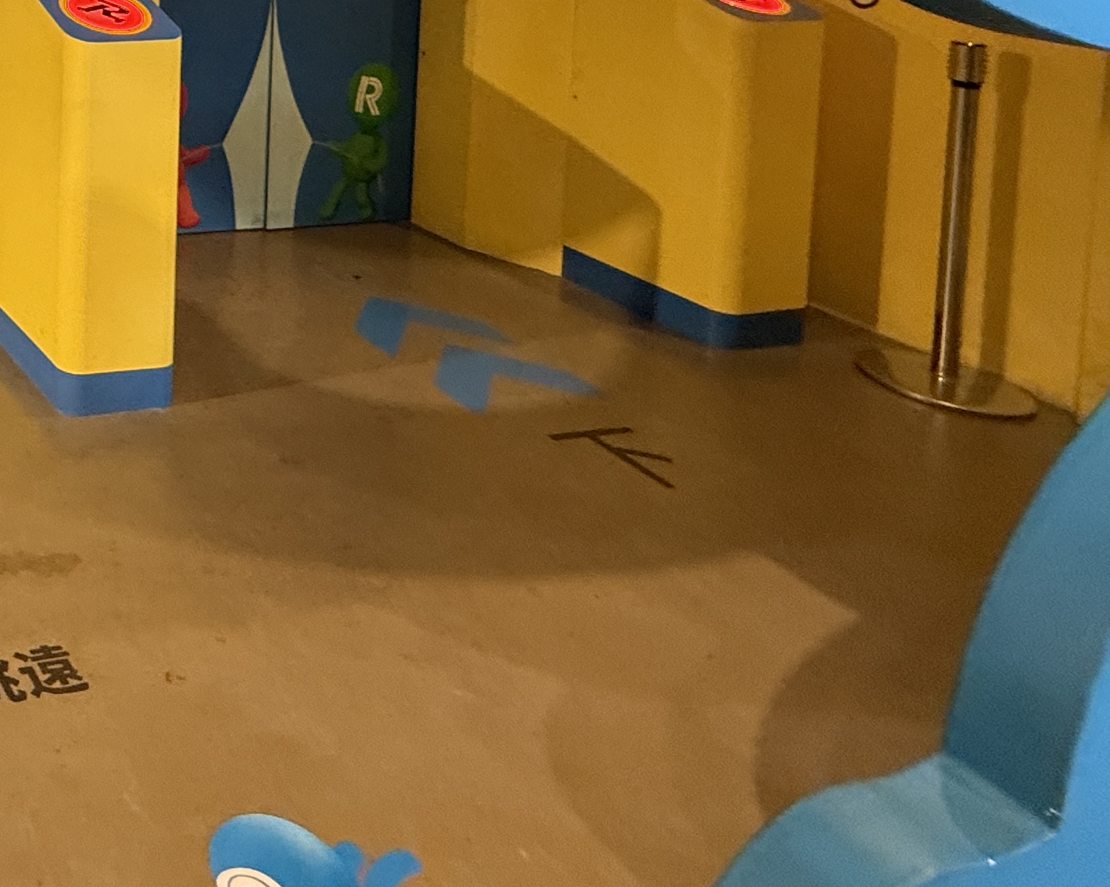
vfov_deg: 35.6
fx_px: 1117
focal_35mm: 34
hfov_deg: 38.7
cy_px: -132
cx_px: -225
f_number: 2.2
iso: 250
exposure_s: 1/60
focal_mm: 2.22
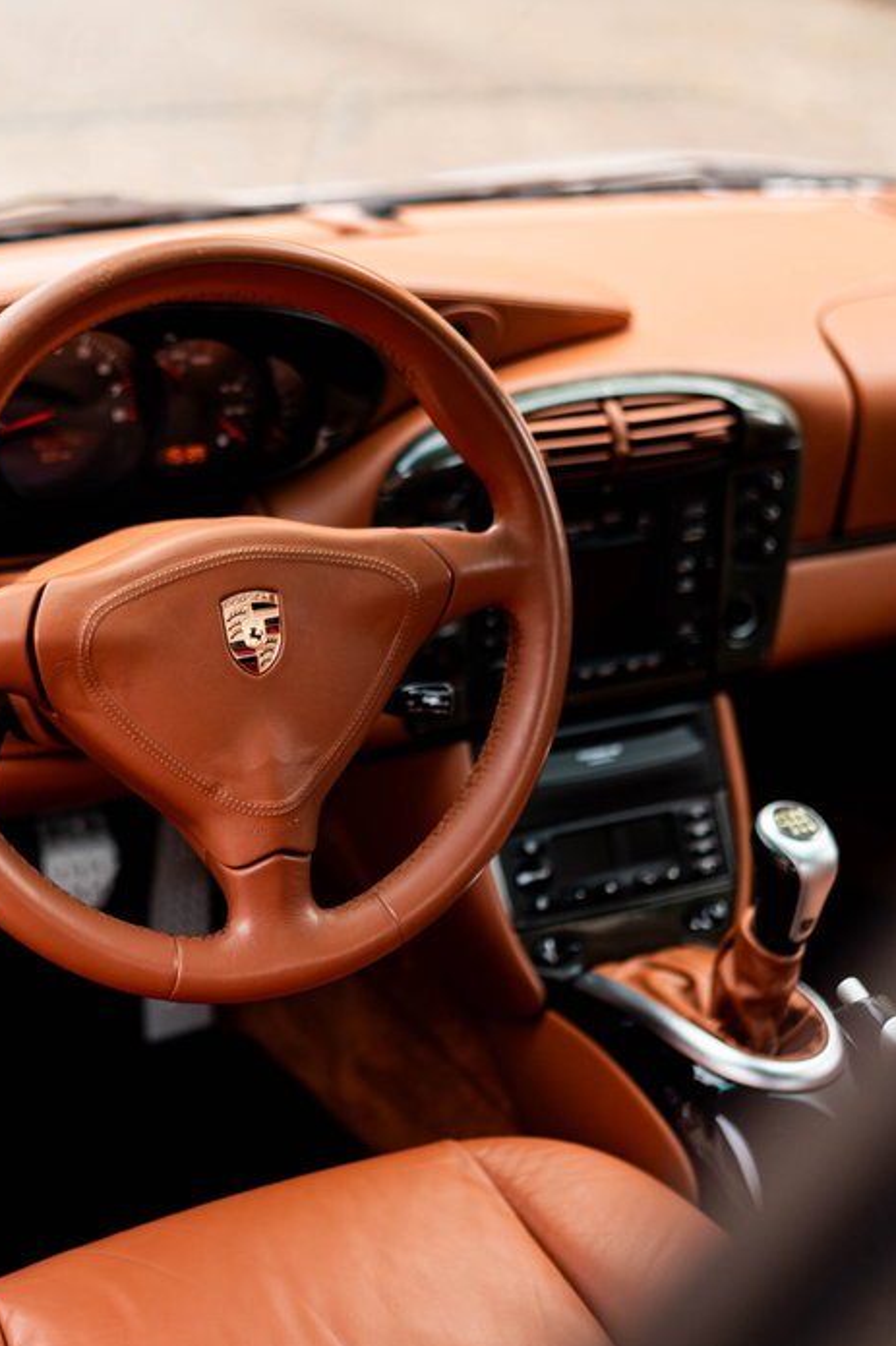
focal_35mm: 58
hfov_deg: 23.2
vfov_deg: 34.5
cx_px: 254
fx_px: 2166
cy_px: 616
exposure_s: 1/200
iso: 200
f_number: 1.4
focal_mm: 35
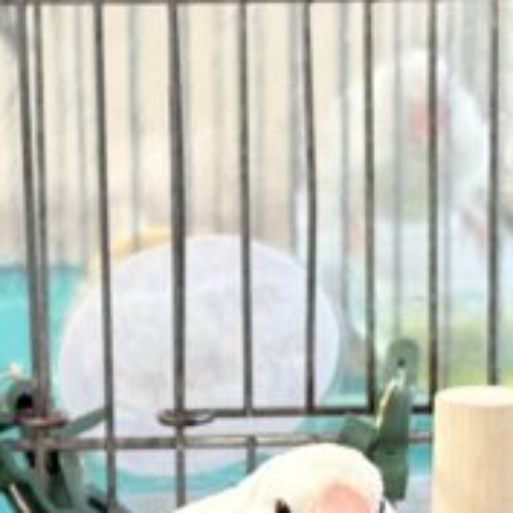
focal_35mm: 166
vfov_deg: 10.4
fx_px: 2783
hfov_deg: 10.5
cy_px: 594
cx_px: 270
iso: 50
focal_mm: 5.96
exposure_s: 1/50
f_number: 1.6
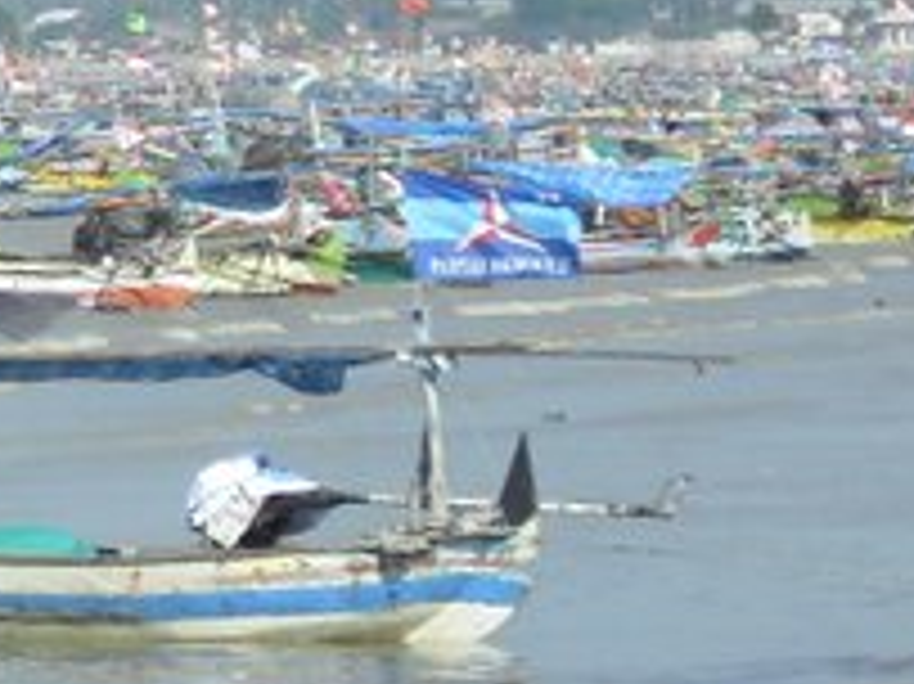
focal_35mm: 446
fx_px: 11769
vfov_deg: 3.3
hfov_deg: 4.4
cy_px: 18
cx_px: -720
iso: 100
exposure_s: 1/800
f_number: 5.2
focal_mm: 18.6
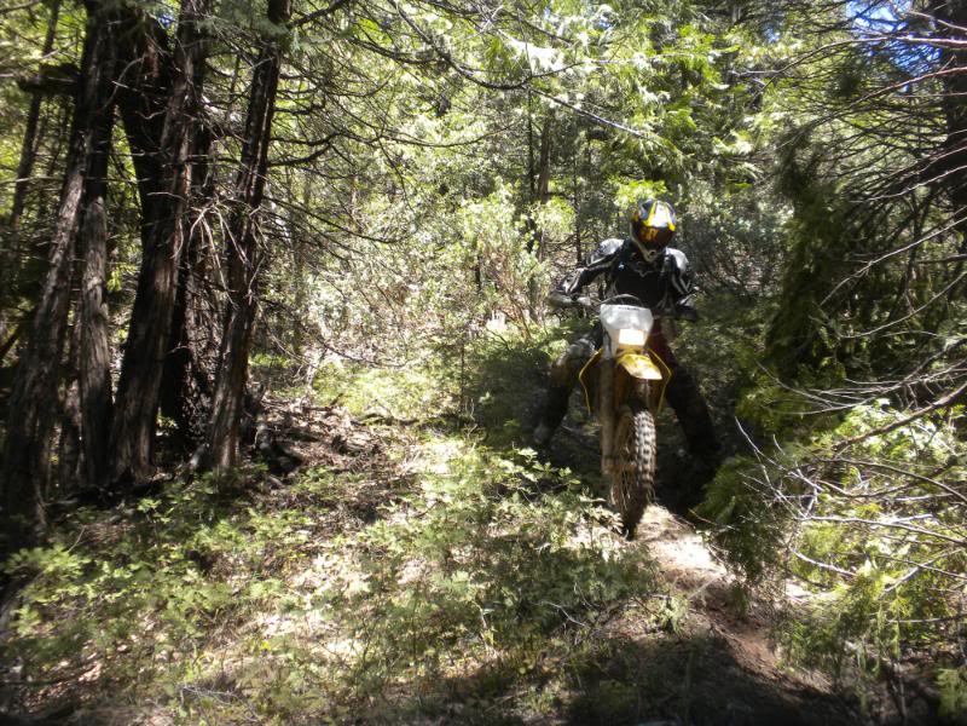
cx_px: 484
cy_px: 363
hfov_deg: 50.1
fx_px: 1034
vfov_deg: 38.7
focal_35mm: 37
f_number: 3.5
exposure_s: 1/83
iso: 64
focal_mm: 6.6
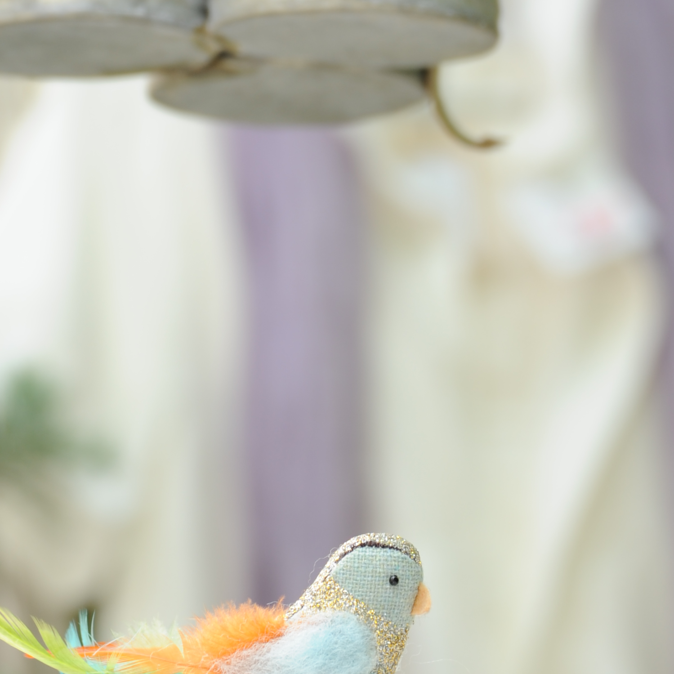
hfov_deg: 4.3
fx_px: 9032
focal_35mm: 410
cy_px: 167
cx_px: 241
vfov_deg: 4.3
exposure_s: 1/100
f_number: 5
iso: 200
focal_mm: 170
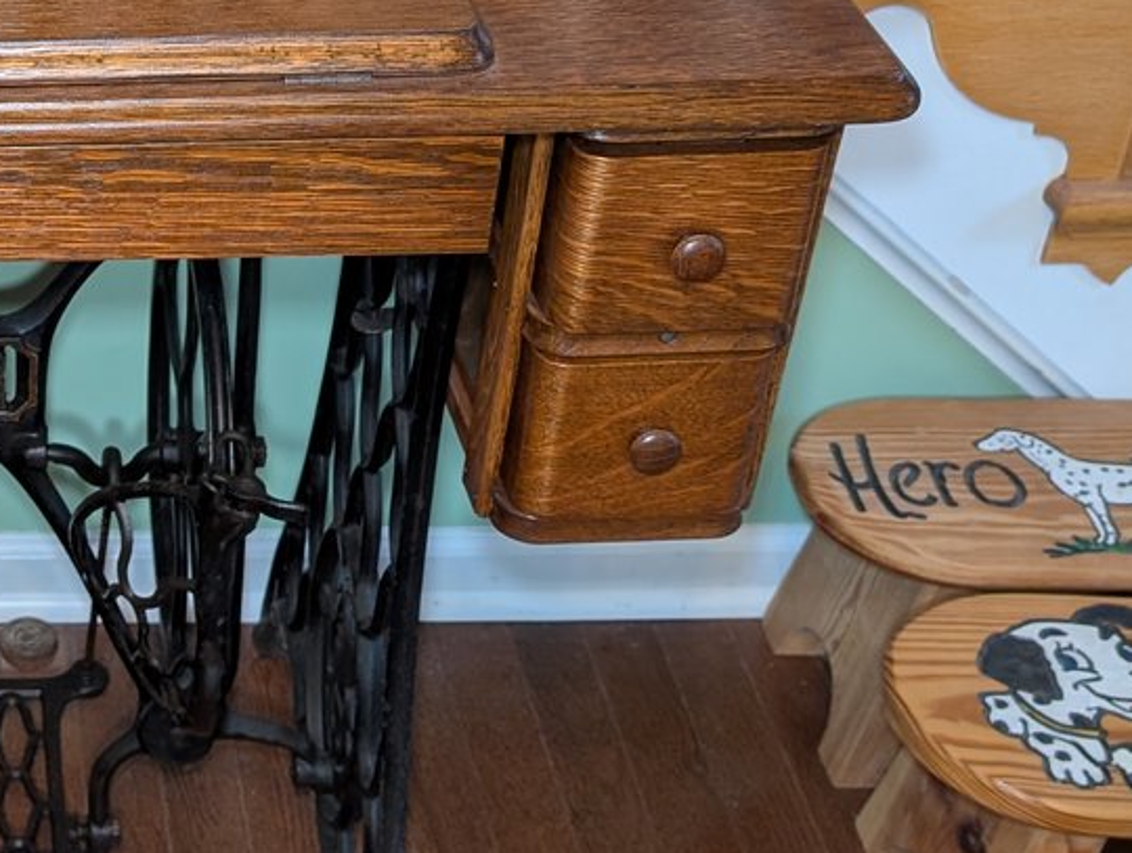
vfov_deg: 22.0
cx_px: -196
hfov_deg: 26.1
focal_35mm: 67
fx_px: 2195
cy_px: 341
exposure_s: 1/30
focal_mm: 6.9
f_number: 1.68
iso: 173
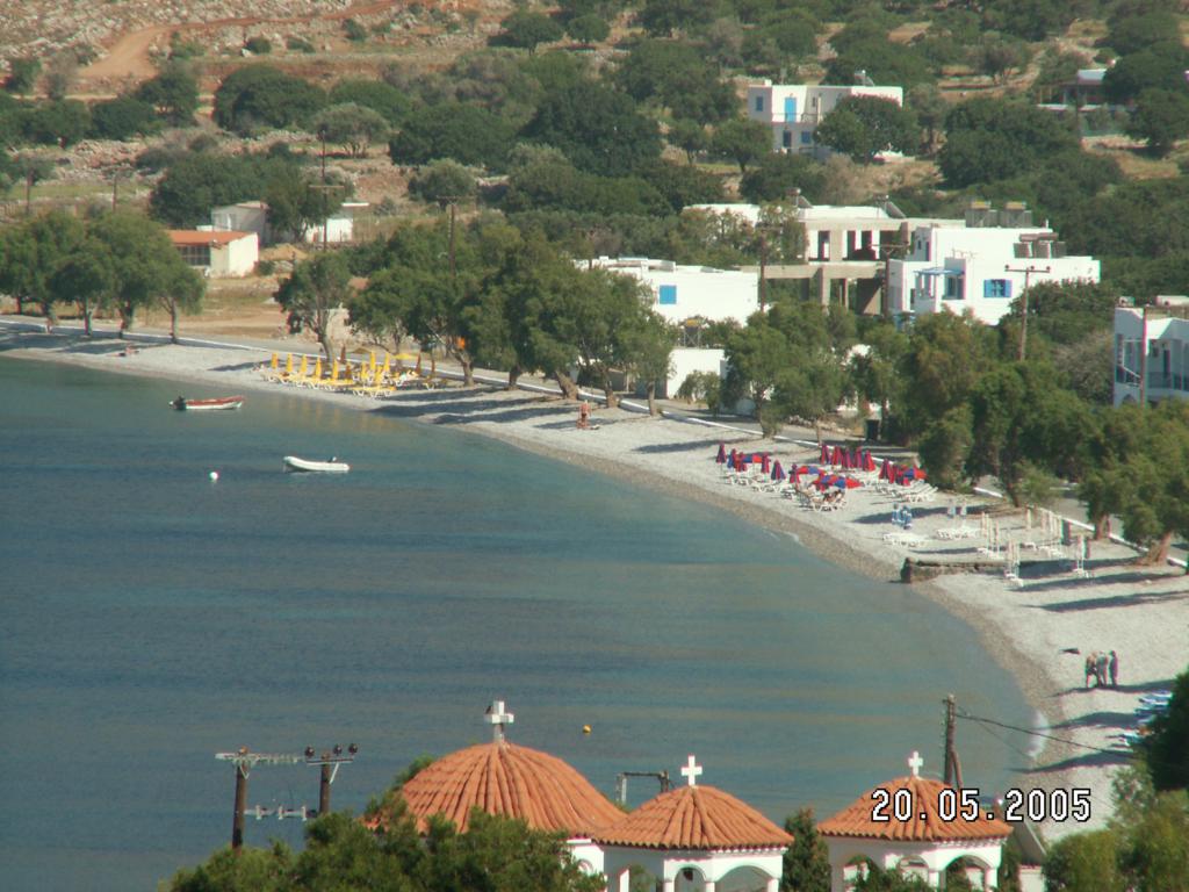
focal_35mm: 420
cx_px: 594
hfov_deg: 4.7
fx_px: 14426
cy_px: 446
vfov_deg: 3.5
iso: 50
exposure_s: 1/250
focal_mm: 69.45
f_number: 7.1
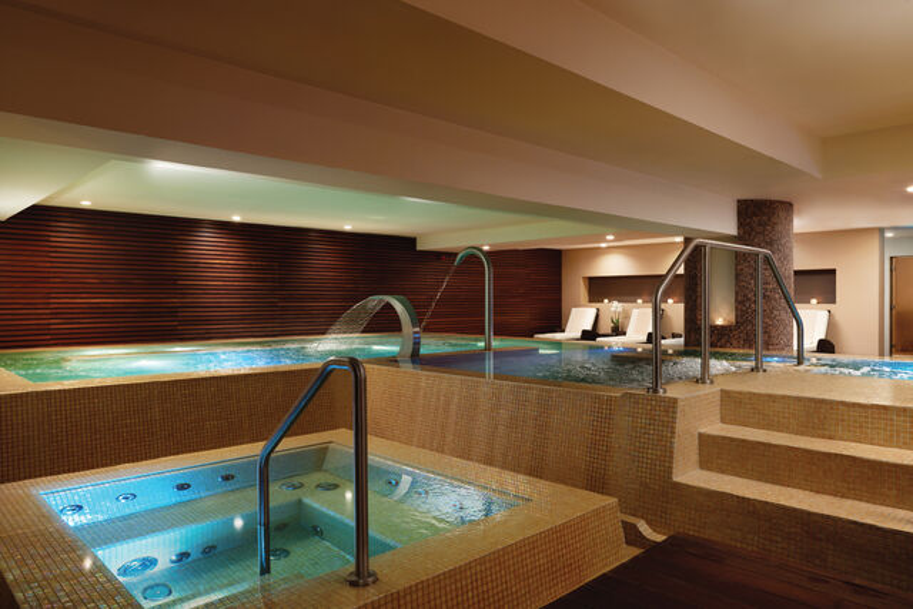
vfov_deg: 53.2
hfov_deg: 73.7
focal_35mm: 24
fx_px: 609
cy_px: 304
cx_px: 456
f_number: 16
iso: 100
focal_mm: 24
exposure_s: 25
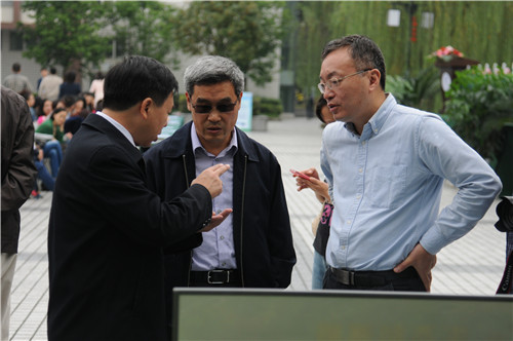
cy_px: 170
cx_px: 256
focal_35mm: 98
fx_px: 1388
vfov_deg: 14.0
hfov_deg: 20.9
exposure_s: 1/1000
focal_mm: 65
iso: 400
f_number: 4
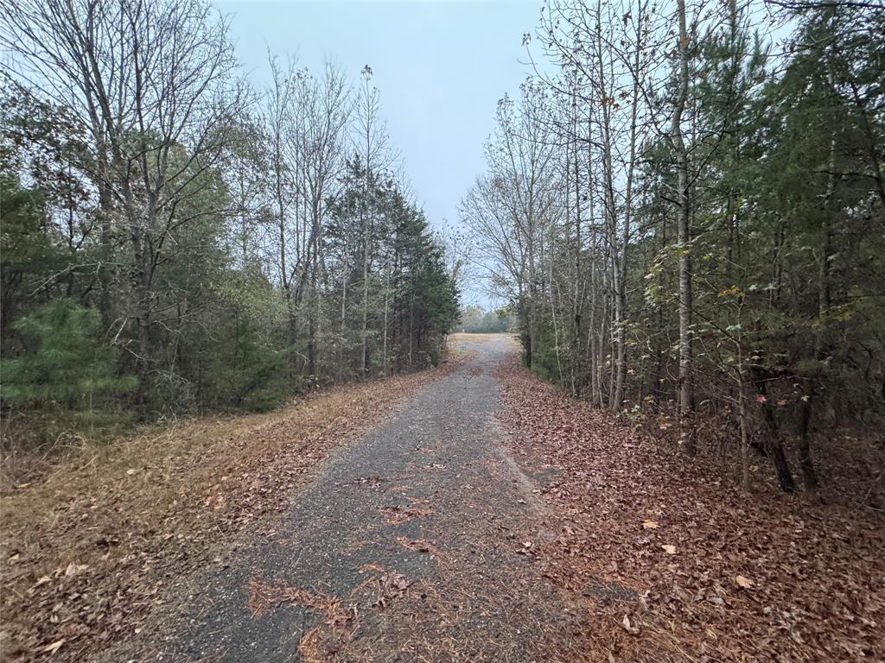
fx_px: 358
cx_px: 442
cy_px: 332
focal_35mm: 14
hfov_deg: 102.1
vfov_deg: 85.7
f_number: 2.2
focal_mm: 2.22
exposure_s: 1/60
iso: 500
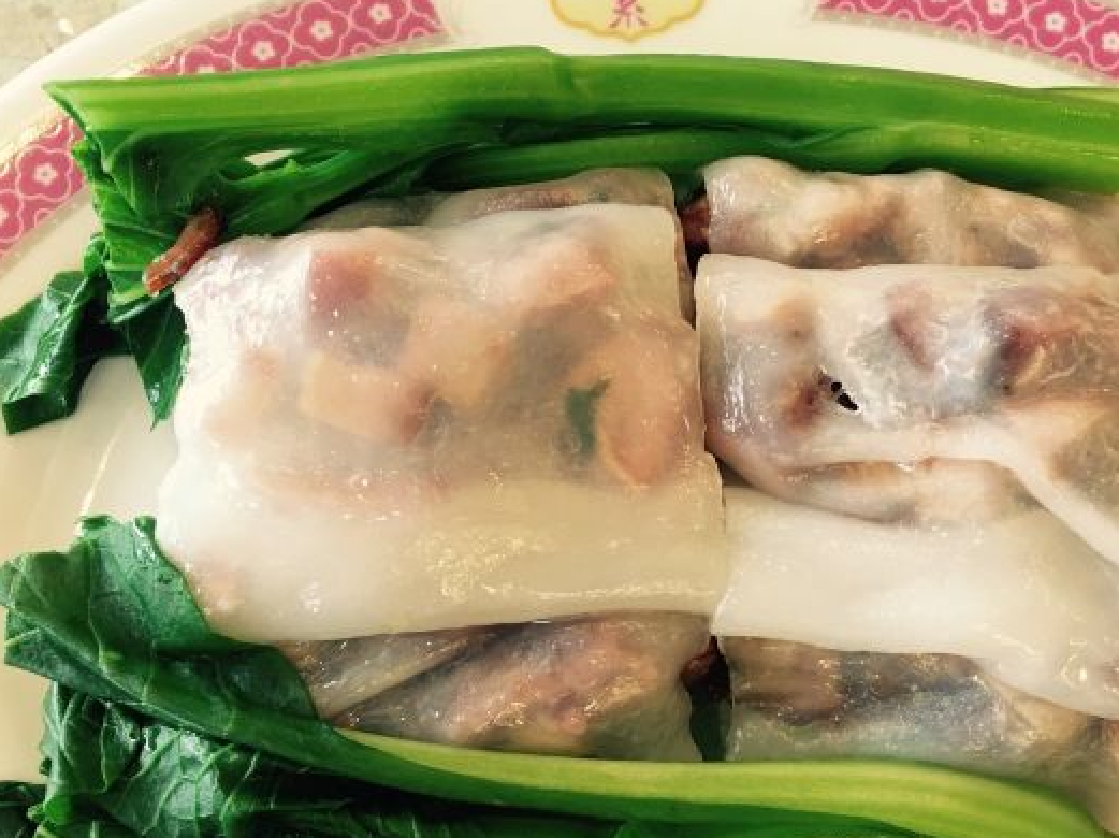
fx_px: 1260
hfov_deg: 47.8
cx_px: 636
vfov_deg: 36.7
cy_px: 482
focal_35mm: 39
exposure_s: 1/17
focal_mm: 4.15
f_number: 2.2
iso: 50
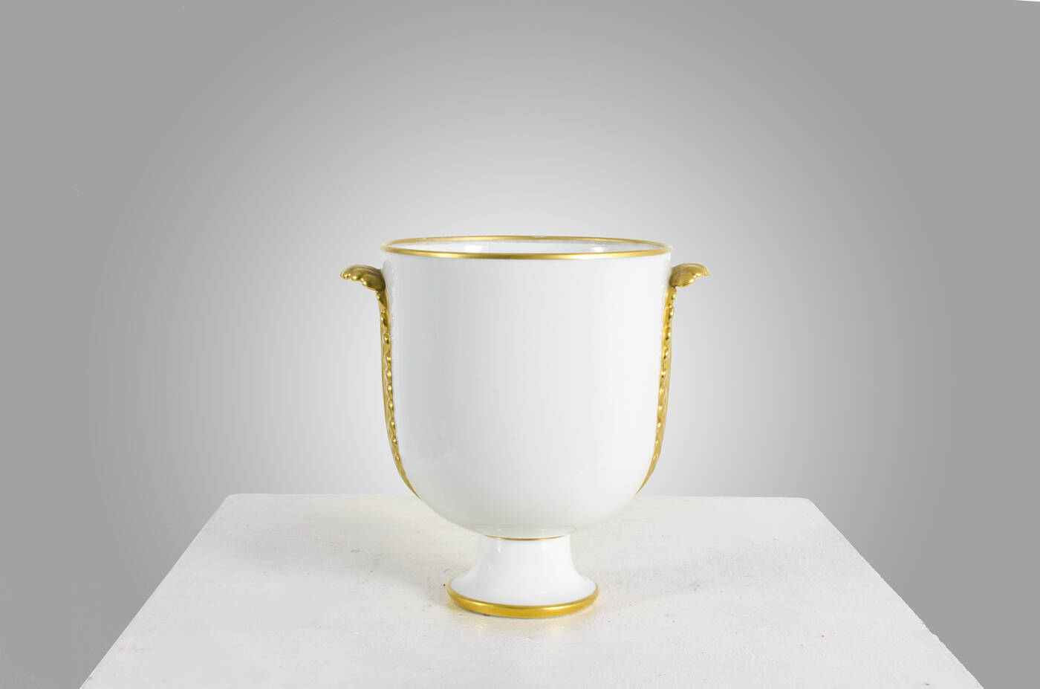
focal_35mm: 52
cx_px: 520
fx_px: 1513
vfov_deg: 25.6
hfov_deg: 37.9
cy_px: 344
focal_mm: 35
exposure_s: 1/160
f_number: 18
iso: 100
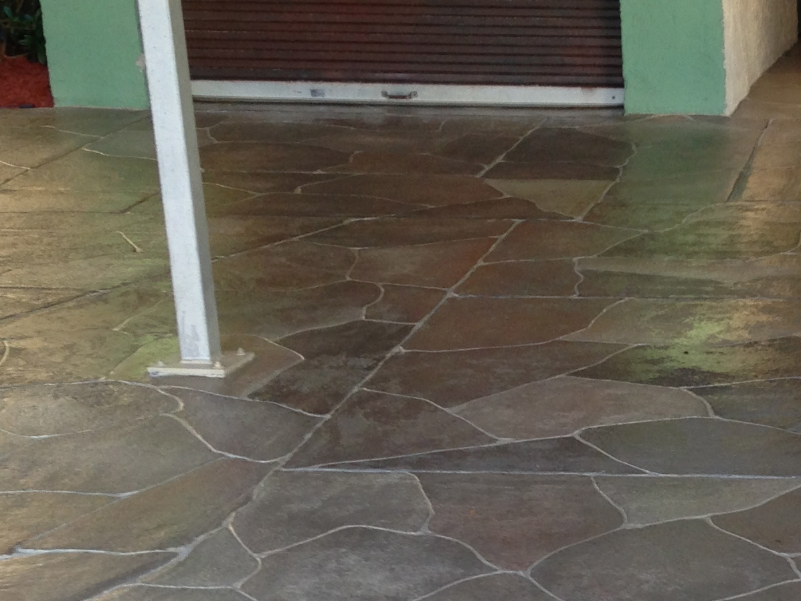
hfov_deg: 20.9
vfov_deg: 16.1
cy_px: 585
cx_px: 838
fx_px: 2083
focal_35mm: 90
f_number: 2.4
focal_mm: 4.13
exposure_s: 1/60
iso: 64
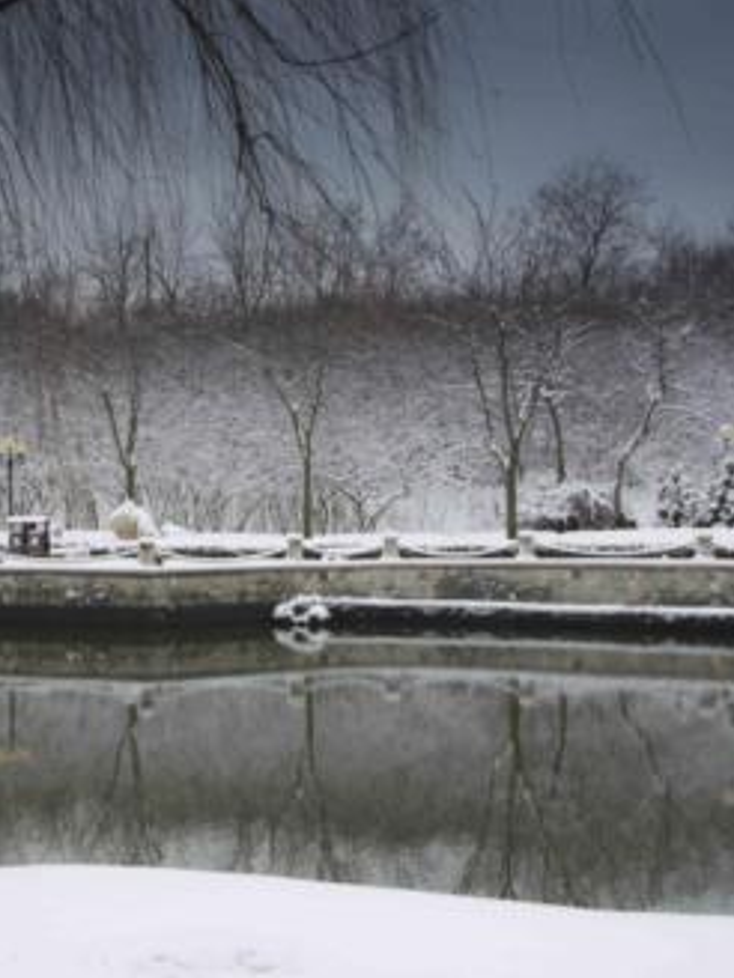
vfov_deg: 29.4
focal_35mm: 66
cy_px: 486
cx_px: 167
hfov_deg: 22.0
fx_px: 1866
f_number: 5.6
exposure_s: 1/400
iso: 1250
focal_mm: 45
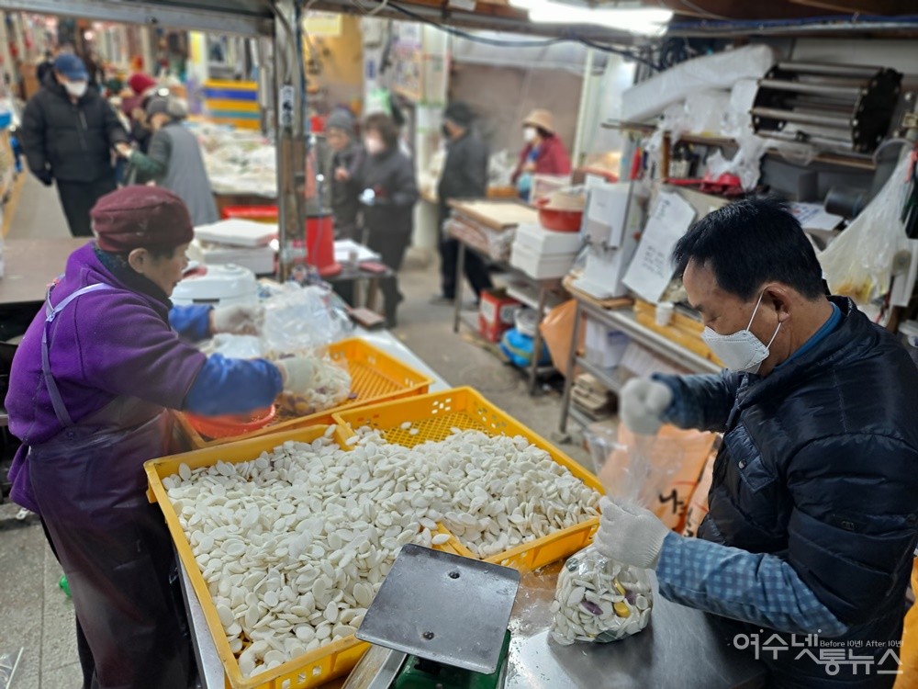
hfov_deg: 71.6
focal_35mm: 24
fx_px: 636
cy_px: 344
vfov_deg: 56.8
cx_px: 459
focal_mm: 5.23
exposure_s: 1/60
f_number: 1.8
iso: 64
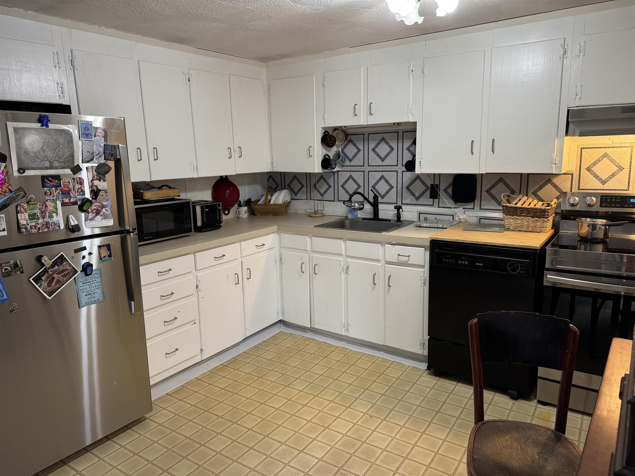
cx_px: 318
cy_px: 238
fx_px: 440
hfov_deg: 71.6
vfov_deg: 56.8
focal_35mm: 24
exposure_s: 1/60
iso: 160
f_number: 1.78
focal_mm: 6.76
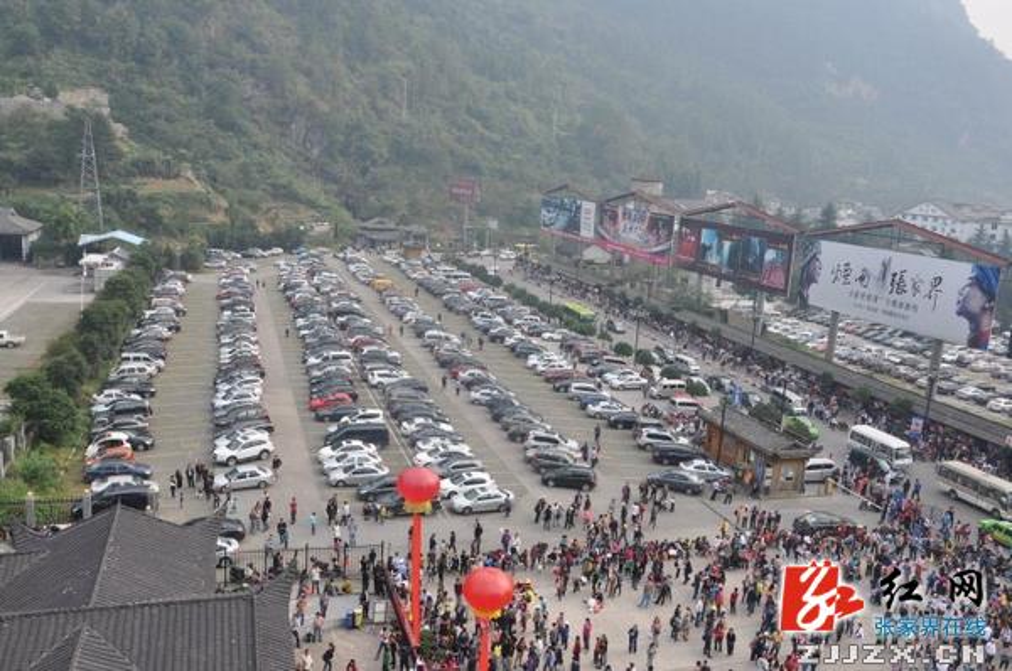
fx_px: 926
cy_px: 336
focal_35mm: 33
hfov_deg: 57.3
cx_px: 506
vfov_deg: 39.8
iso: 200
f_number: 8
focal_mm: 22
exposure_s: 1/250
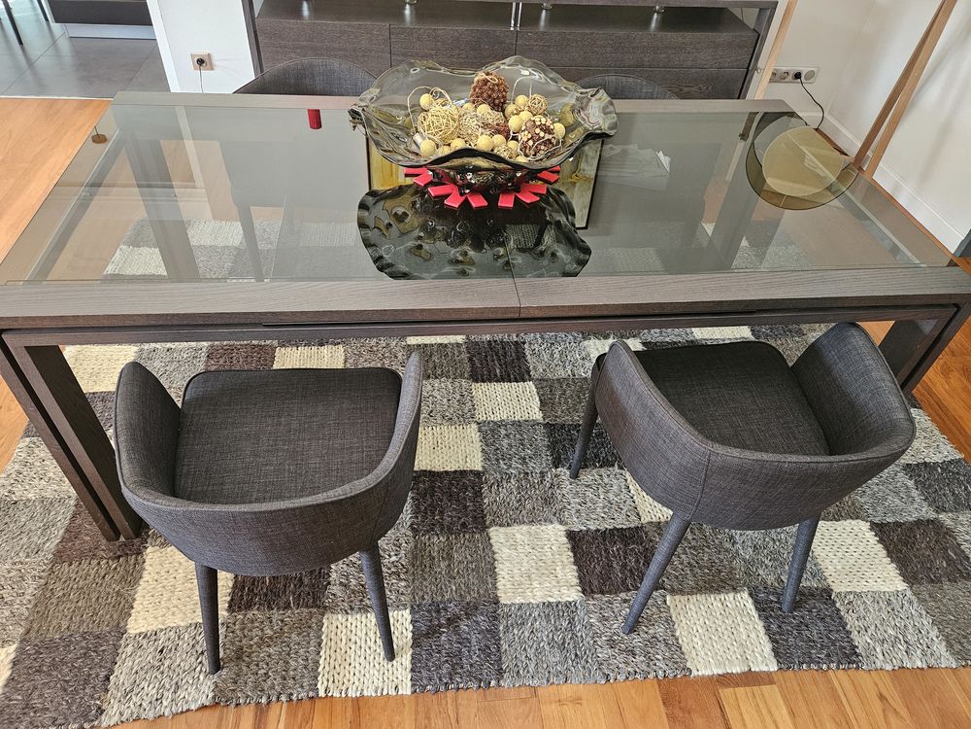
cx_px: 486
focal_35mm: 23
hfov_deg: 73.9
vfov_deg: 58.9
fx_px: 645
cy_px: 364
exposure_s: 1/100
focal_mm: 5.4
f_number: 1.8
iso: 640
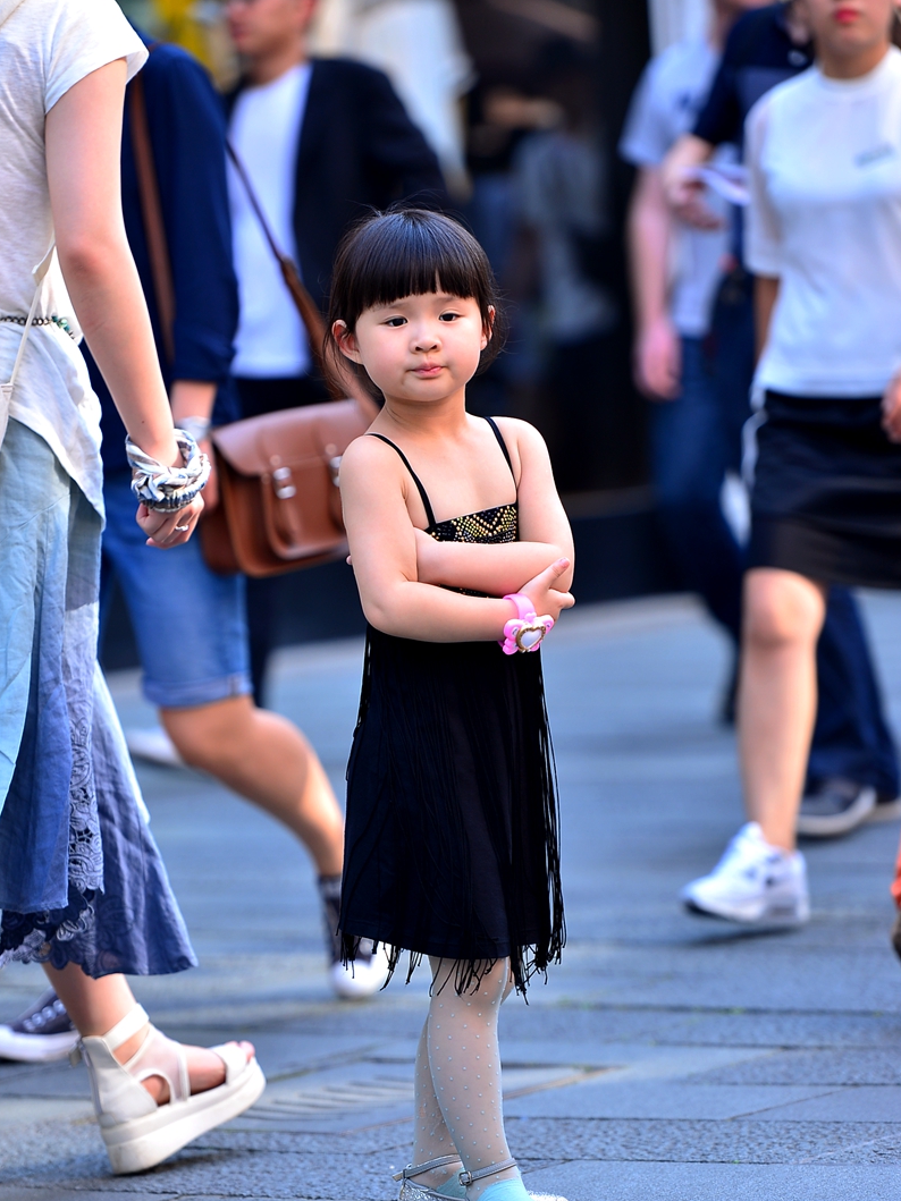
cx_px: 453
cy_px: 651
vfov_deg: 10.7
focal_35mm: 185
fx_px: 6422
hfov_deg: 8.0
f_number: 3.2
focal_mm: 170
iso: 250
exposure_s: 1/400
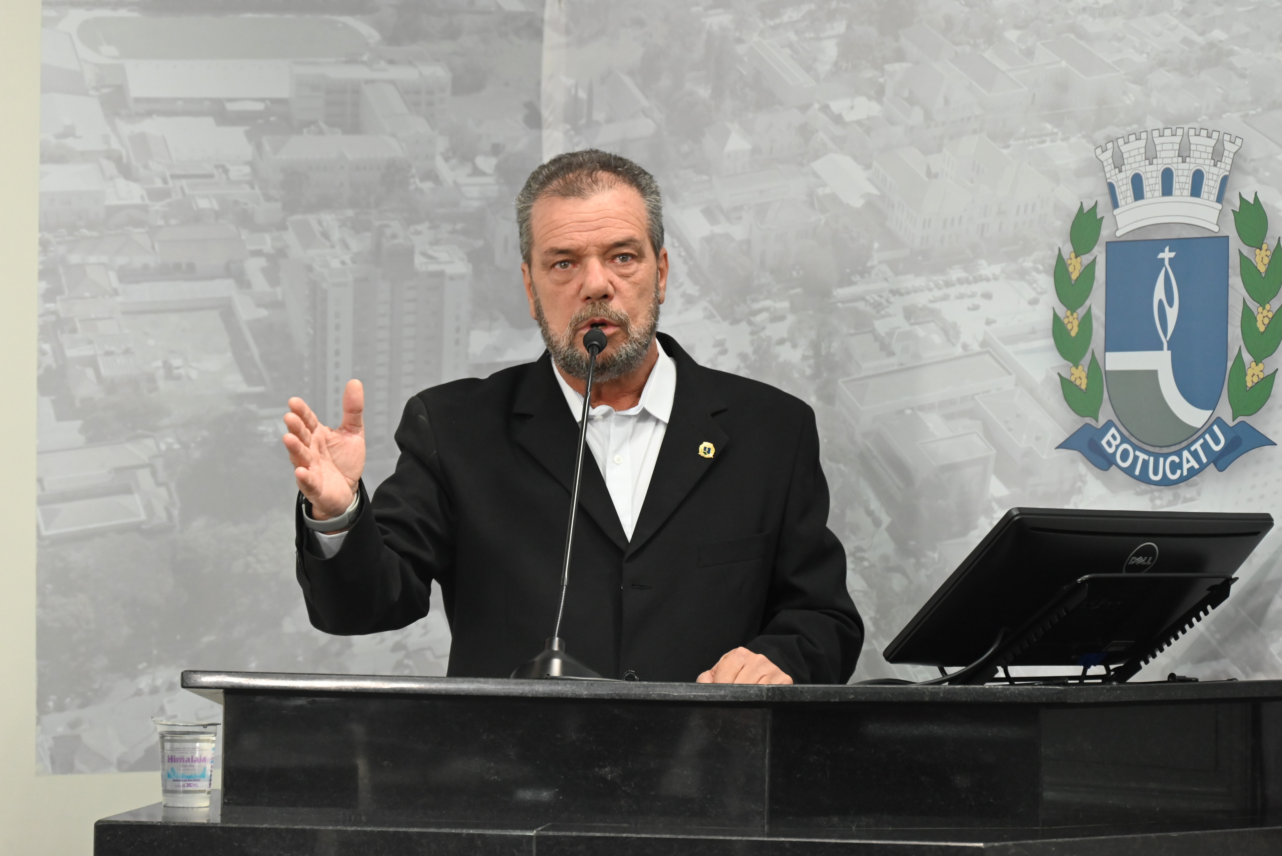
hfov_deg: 16.4
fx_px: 4453
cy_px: 428
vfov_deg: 11.0
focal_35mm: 125
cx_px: 641
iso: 3200
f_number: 6.3
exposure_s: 1/125
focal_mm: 125
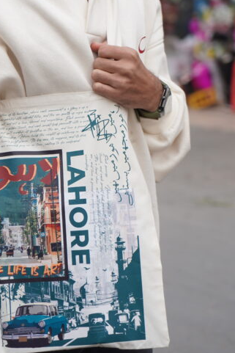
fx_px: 1282
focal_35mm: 131
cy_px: 51
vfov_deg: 15.5
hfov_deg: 10.5
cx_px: 59
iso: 125
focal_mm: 70
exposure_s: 1/160
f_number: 4
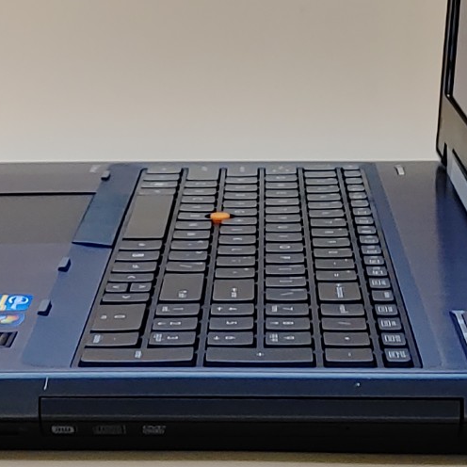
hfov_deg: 14.8
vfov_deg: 14.5
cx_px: 204
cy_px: 4
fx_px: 1801
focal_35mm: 118
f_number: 1.8
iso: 50
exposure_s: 1/100
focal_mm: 4.36
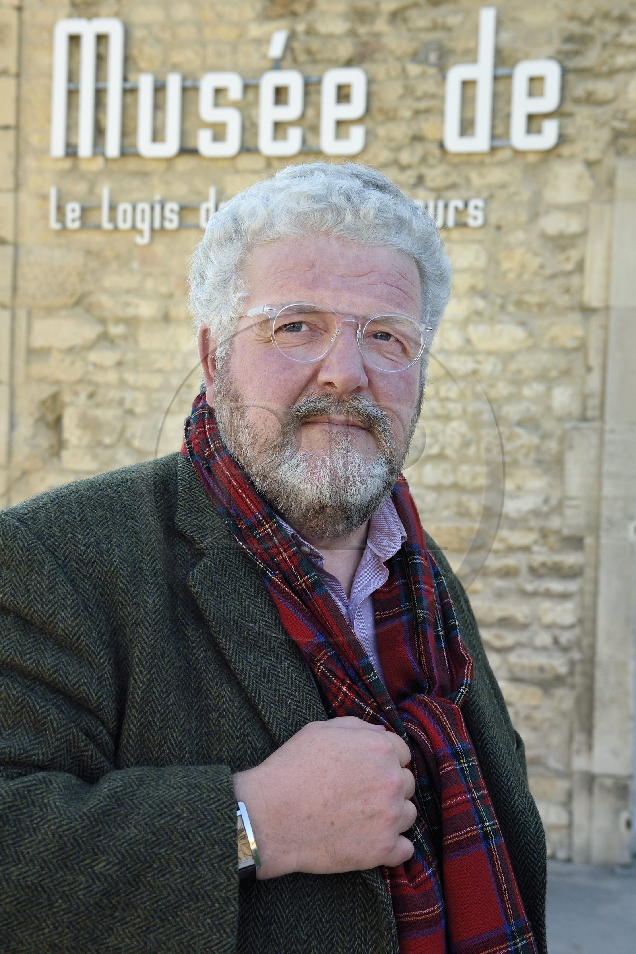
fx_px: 1378
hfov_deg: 26.0
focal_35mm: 52
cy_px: 477
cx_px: 318
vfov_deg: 38.2
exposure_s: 1/250
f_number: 9
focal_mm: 52
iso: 400
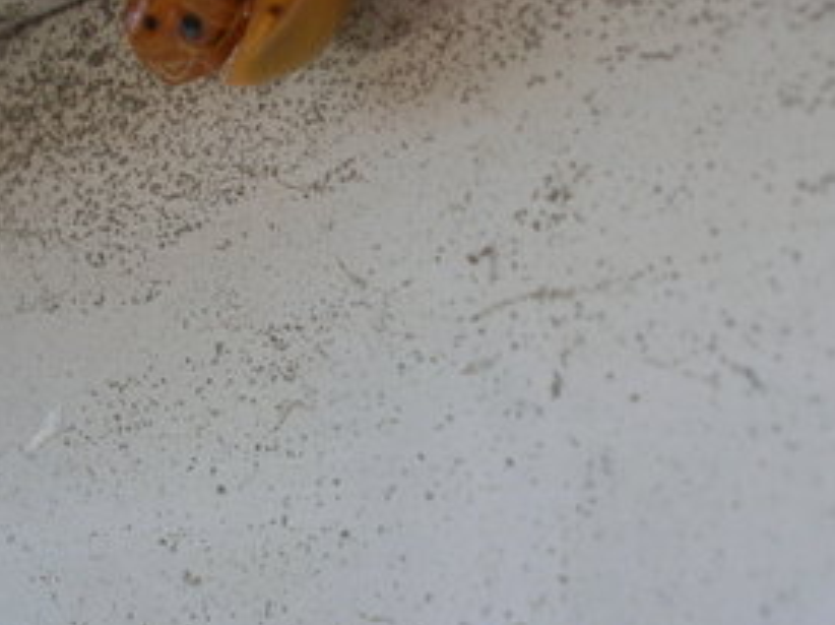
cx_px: 363
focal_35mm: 84
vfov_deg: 17.5
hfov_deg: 23.3
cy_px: 267
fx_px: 2024
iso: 50
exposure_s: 1/41.4
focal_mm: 7.7
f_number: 5.4
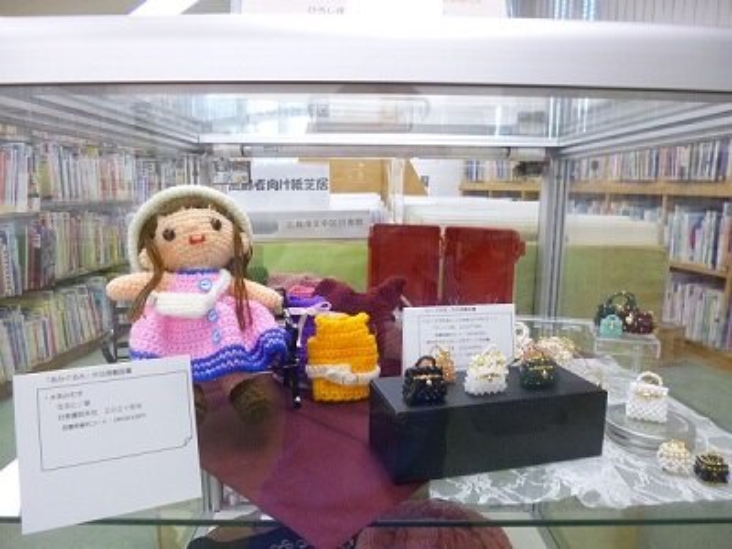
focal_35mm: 24
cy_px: 274
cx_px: 366
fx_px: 508
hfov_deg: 71.6
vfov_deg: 56.8
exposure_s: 1/40
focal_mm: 4.3
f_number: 2.5
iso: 400
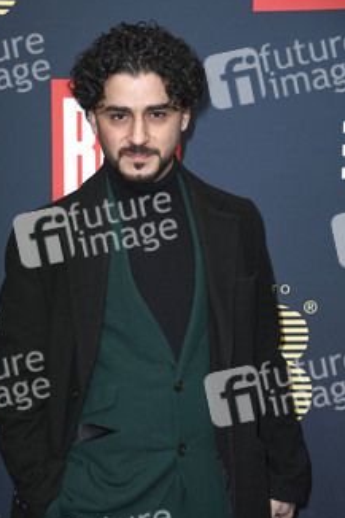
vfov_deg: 18.1
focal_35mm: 113
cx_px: 141
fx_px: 1626
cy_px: 310
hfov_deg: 12.1
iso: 320
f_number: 5.6
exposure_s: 1/250
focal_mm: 92
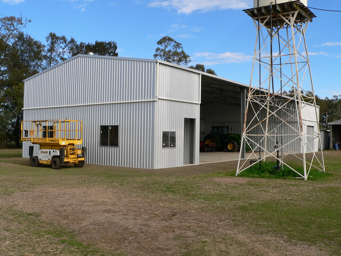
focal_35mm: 36
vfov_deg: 39.7
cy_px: 128
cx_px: 170
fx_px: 355
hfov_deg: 51.4
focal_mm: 6
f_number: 4
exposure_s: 1/500
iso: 80
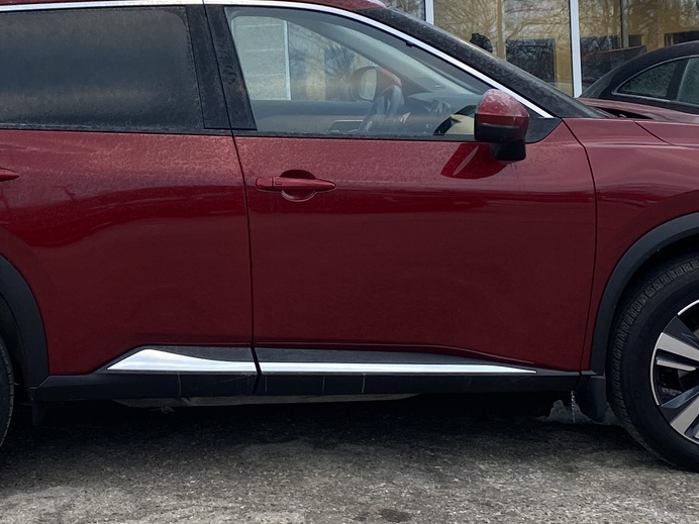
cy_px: 160
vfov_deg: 19.1
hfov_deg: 25.0
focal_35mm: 77
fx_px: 1555
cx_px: 169
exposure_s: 1/122
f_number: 1.8
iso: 32
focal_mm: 4.25
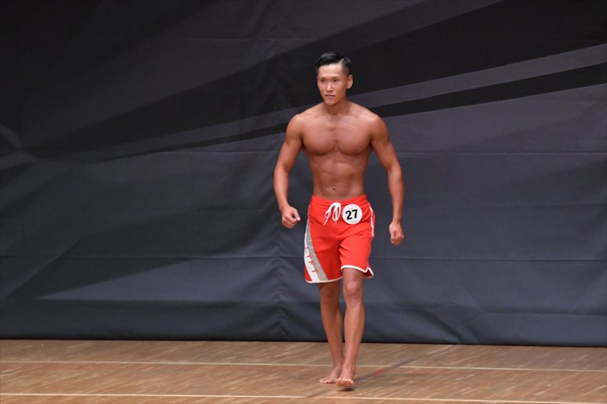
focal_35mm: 300
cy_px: 202
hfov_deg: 6.9
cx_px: 304
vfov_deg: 4.6
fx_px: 5056
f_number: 5.6
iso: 6400
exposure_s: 1/400
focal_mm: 200
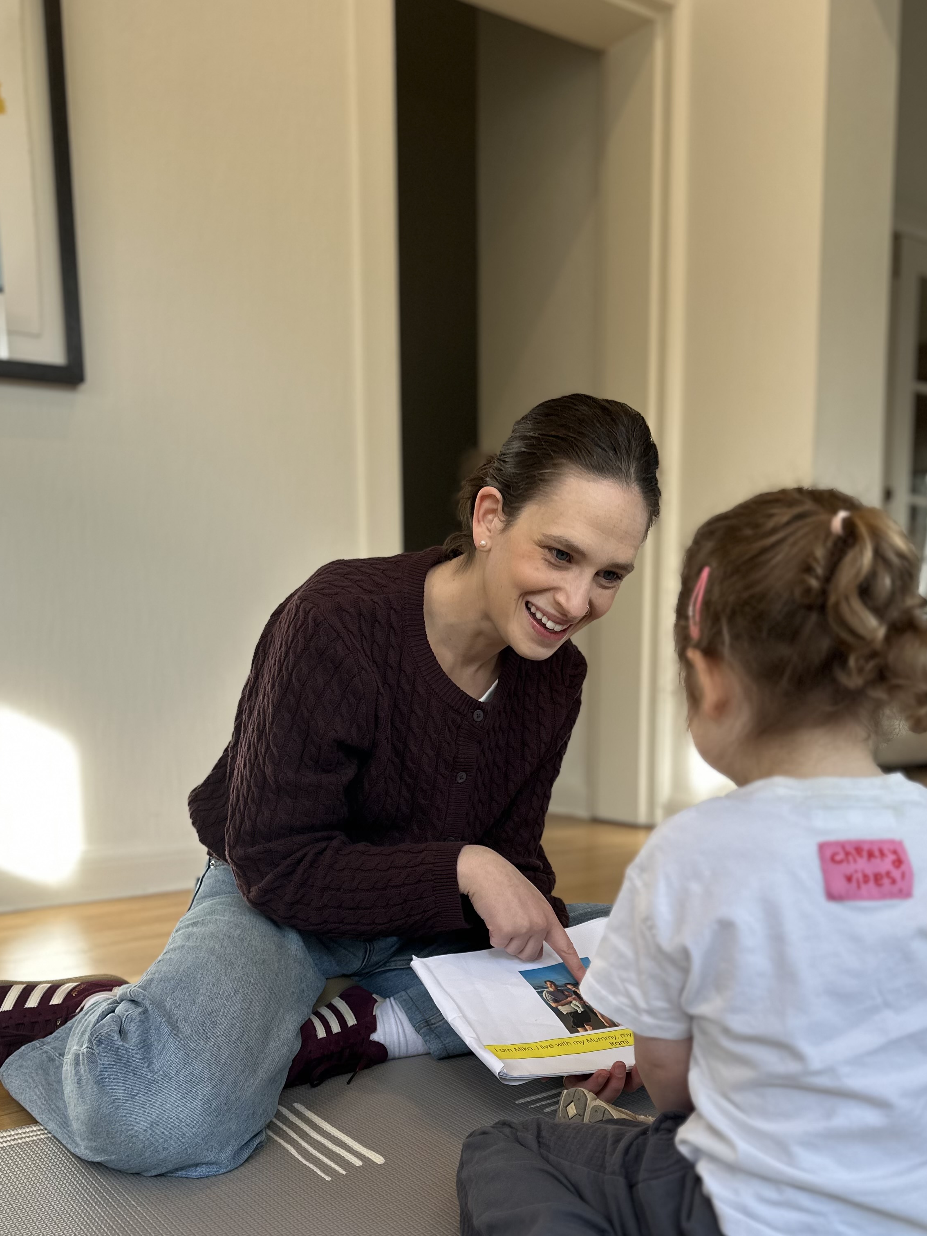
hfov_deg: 44.2
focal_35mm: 32
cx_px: 458
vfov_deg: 55.7
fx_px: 1143
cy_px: 817
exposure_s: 1/100
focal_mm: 6.86
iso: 80
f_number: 1.78
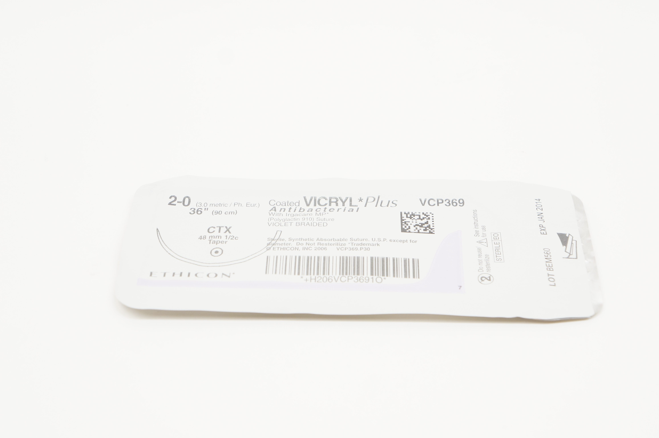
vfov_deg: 20.3
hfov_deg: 30.1
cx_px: 348
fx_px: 1225
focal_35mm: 67
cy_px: 227
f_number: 6.3
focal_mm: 42
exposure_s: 1/40
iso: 400
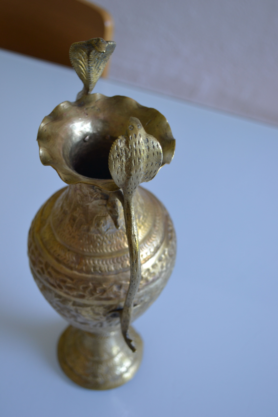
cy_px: 208
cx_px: 139
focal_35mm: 52
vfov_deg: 37.9
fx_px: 608
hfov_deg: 25.8
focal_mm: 35
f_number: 5
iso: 400
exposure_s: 1/40
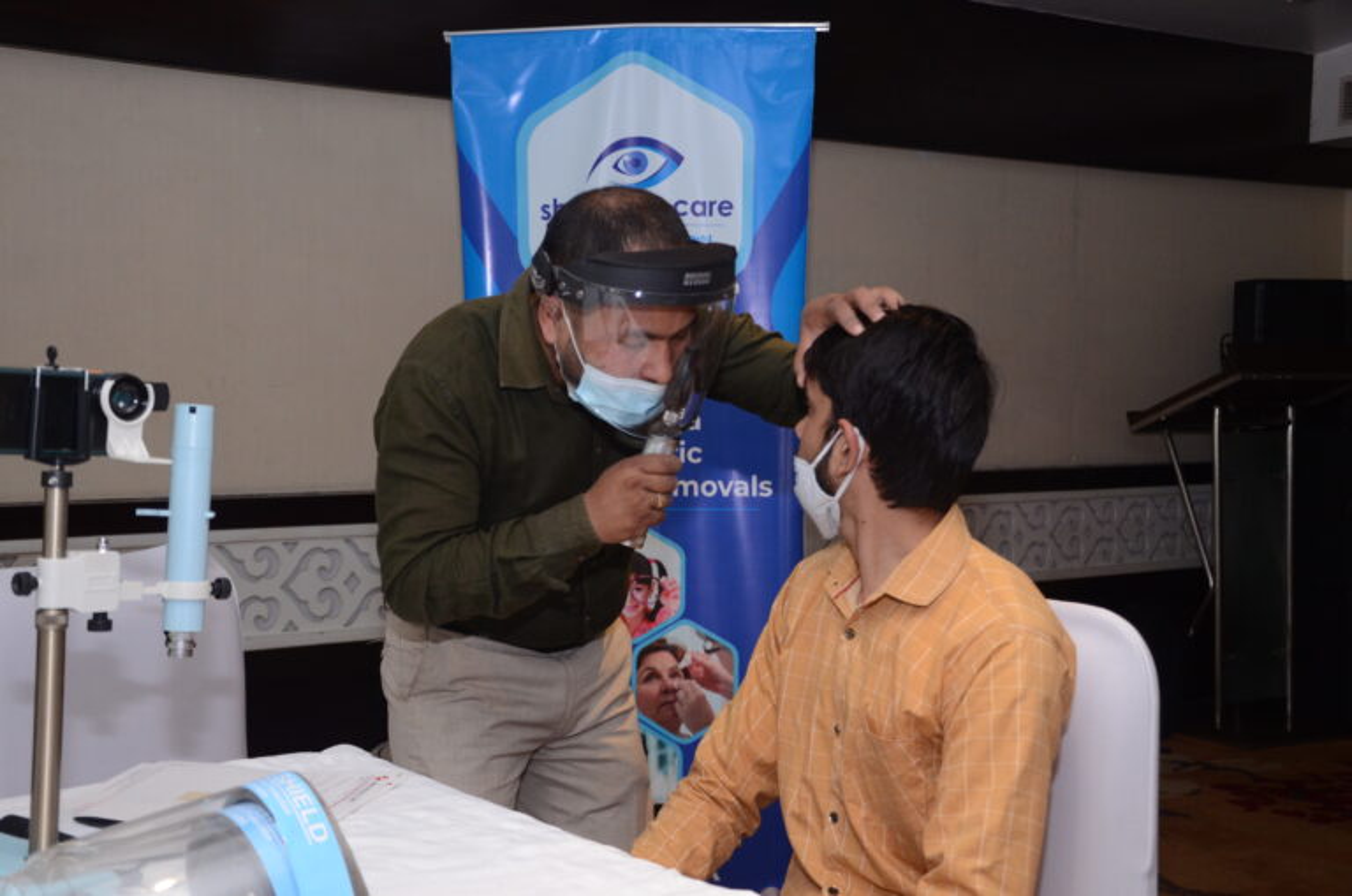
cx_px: 676
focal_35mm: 45
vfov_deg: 29.7
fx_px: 1687
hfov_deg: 43.7
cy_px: 448
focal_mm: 30
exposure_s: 1/100
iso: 1000
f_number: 4.2
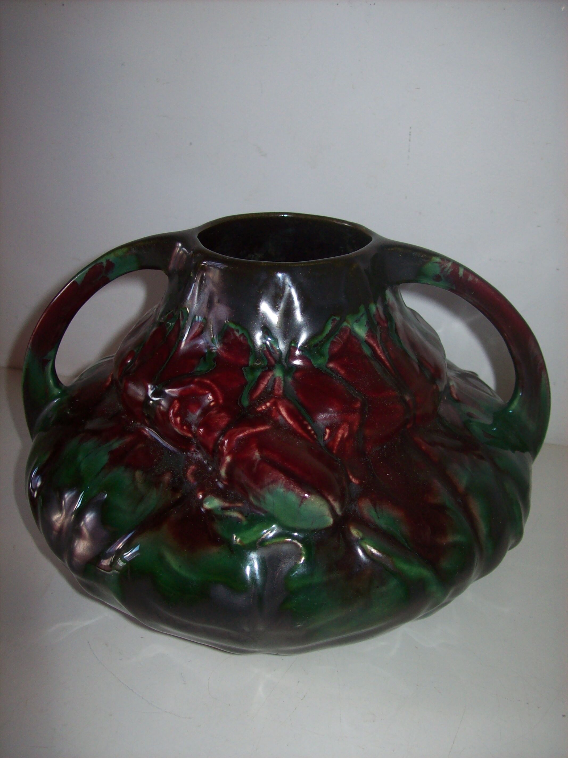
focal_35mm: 36
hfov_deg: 39.6
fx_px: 788
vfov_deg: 51.4
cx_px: 284
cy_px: 379
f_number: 2.7
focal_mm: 6
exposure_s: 1/64
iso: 80
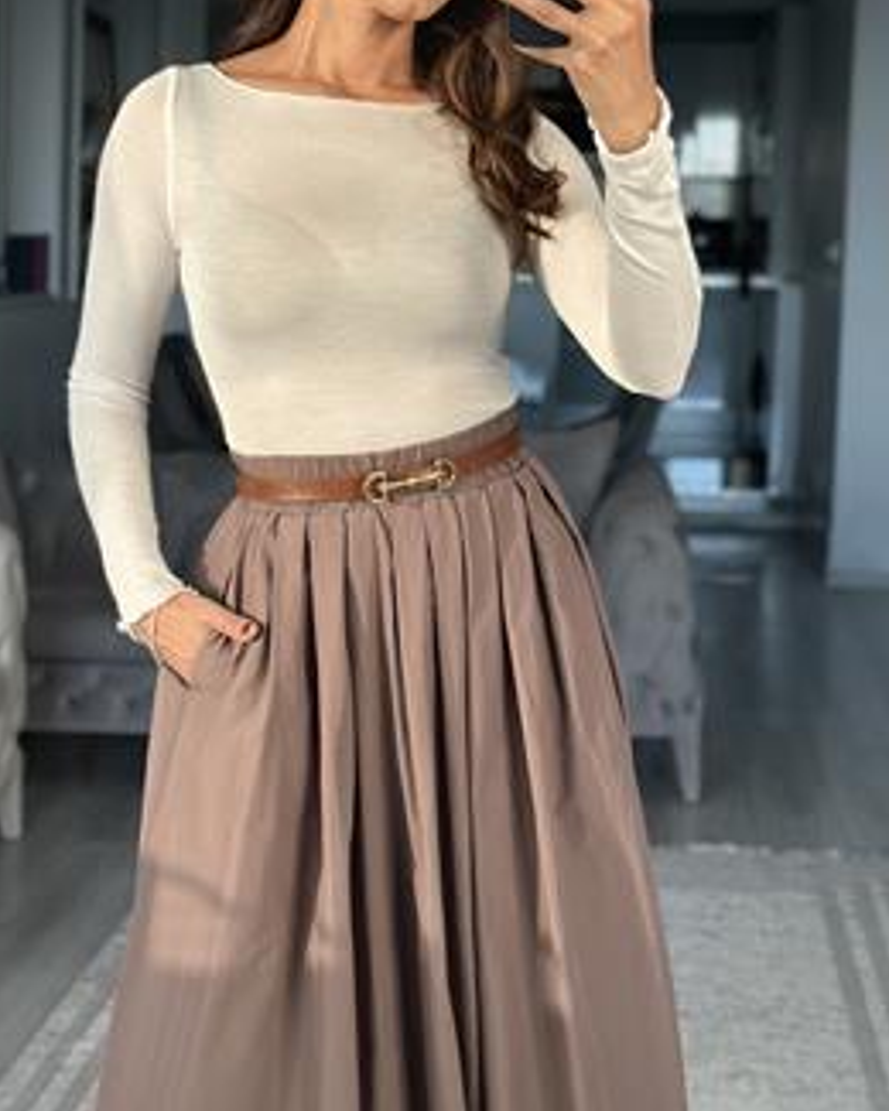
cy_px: 393
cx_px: 393
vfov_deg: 26.0
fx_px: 2401
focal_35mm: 73
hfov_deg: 21.0
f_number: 1.78
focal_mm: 6.86
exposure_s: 1/137
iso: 100
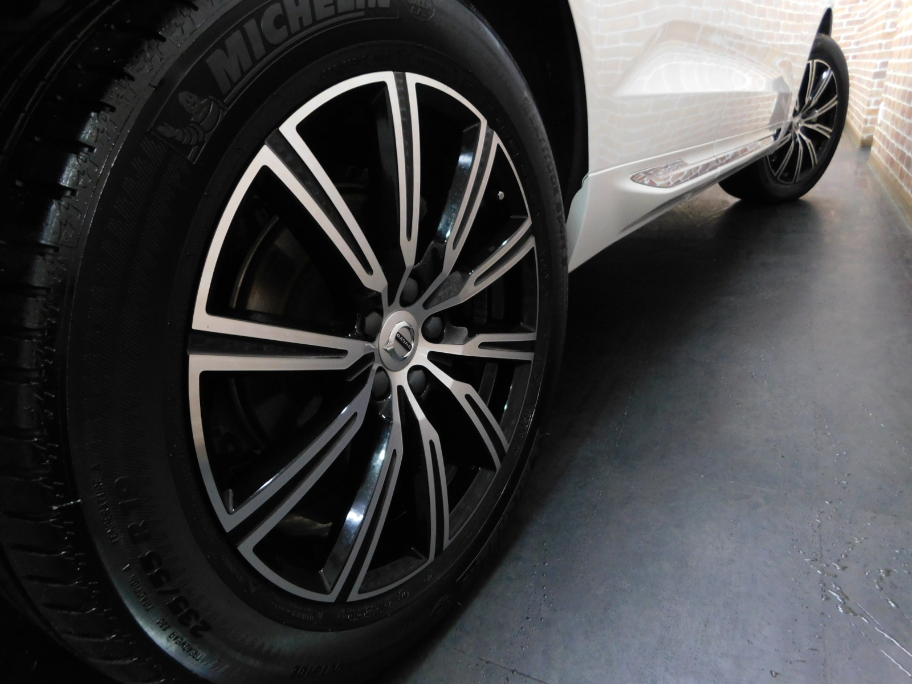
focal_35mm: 23
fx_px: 606
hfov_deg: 73.9
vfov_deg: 58.9
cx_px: 456
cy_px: 342
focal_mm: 4
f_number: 3
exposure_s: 1/13
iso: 400
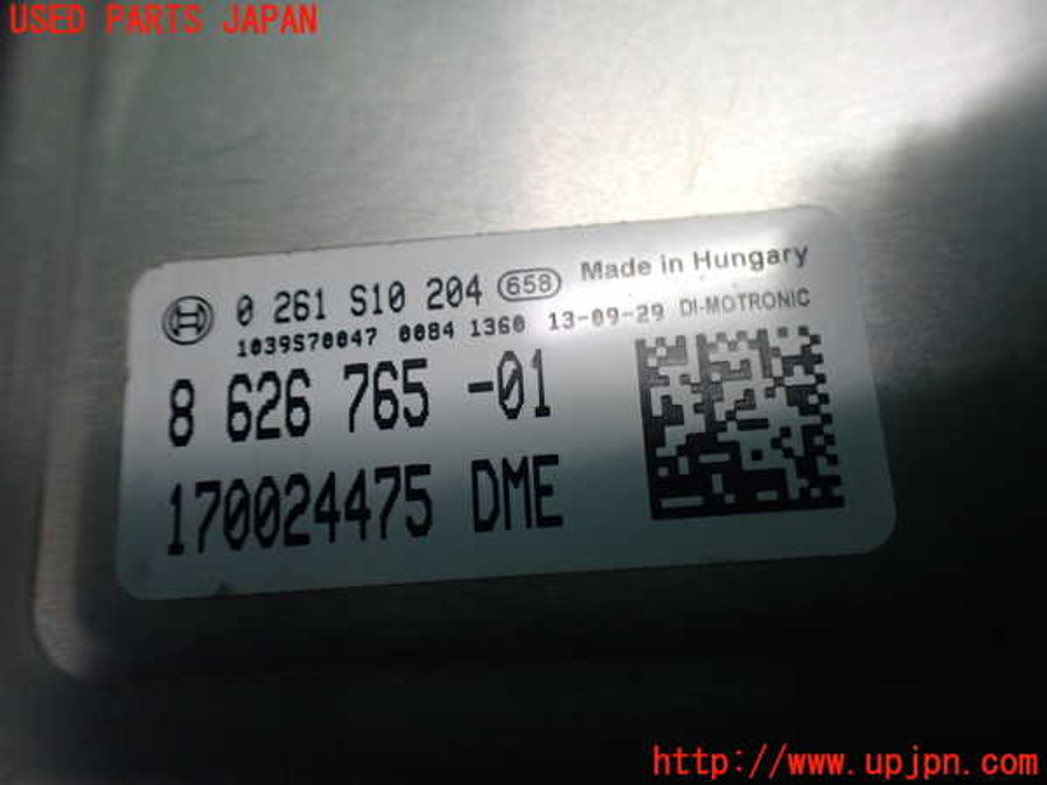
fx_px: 907
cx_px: 524
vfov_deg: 46.8
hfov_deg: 60.0
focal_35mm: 30
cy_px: 392
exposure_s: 1/125
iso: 320
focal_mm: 5.4
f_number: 2.3
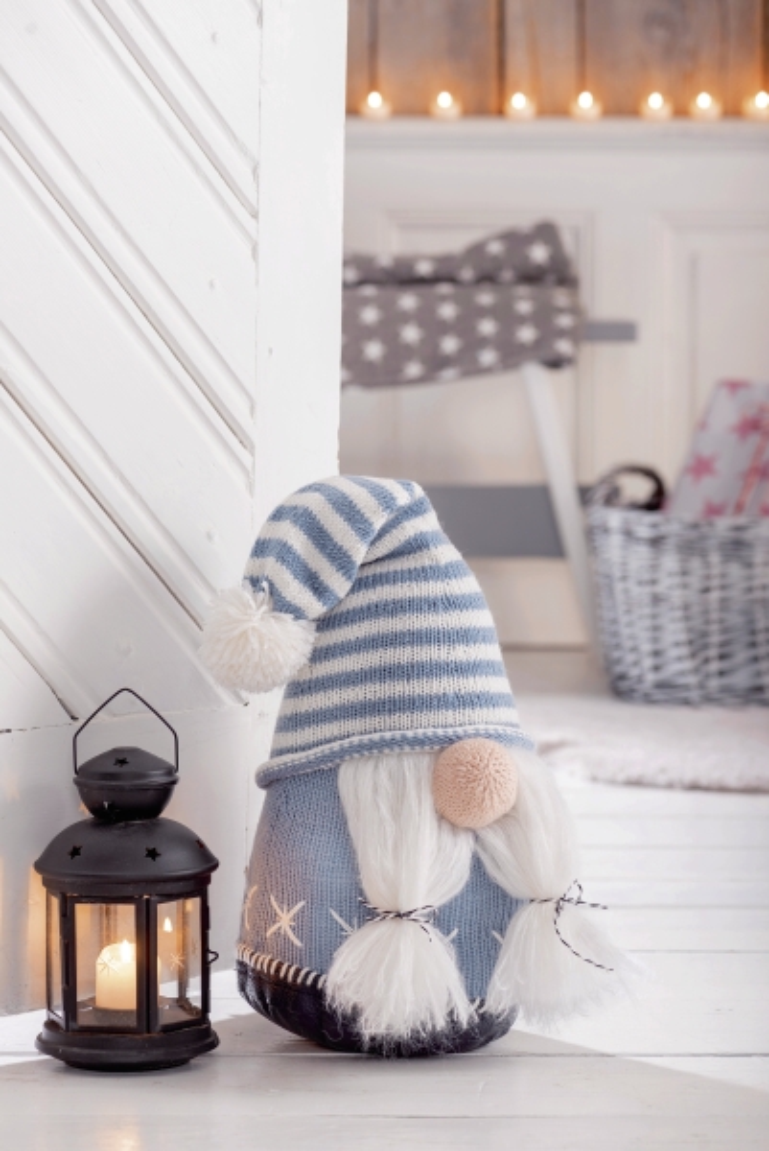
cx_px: 384
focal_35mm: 105
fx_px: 3358
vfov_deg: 19.4
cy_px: 576
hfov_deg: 13.1
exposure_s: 1/2.5
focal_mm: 105
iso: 100
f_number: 7.1
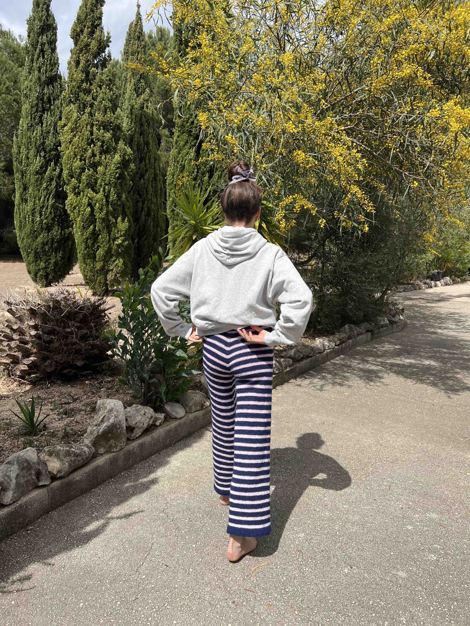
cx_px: 235
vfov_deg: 67.3
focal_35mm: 26
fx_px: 471
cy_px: 313
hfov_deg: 53.1
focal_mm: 5.7
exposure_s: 1/4630
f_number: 1.5
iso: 50
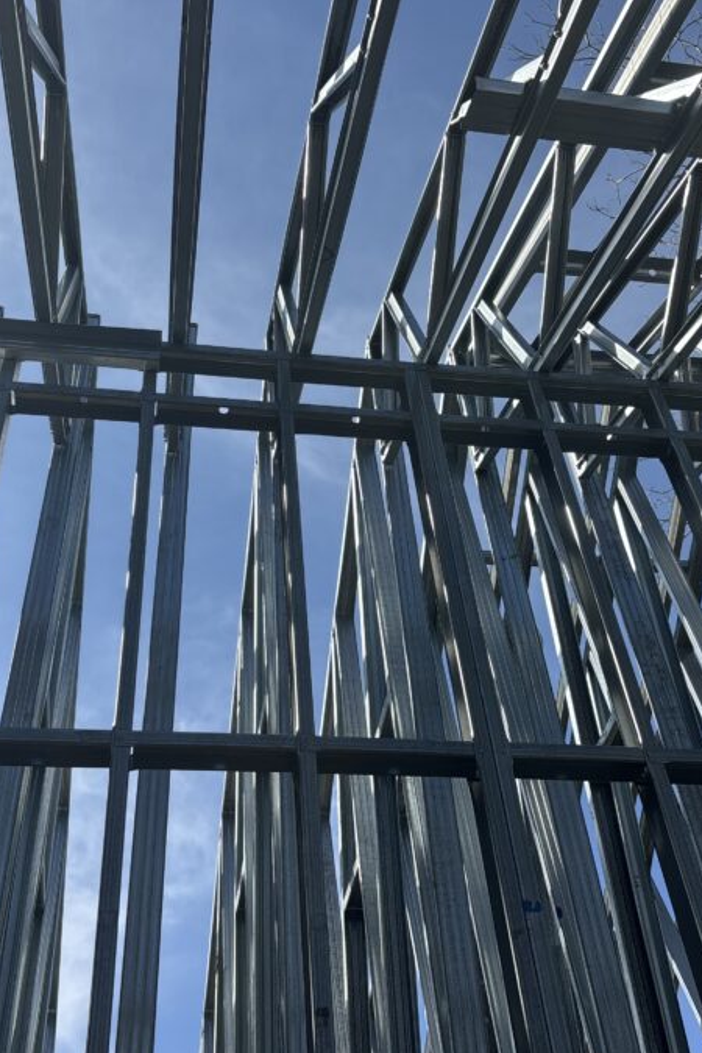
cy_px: 471
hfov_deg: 32.6
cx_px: 337
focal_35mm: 41
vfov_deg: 47.3
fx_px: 1199
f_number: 1.6
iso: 50
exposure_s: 1/3534
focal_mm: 5.96
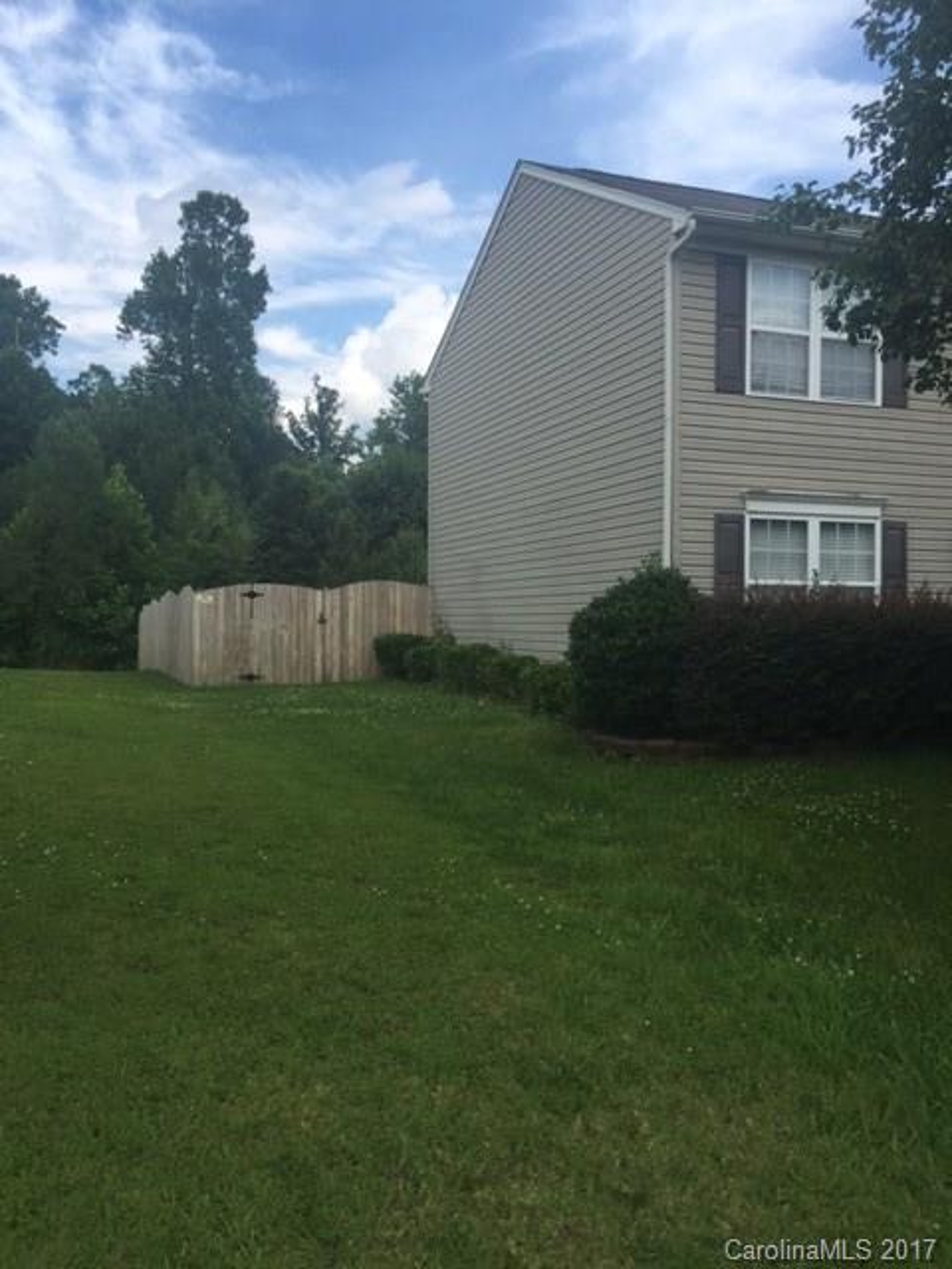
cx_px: 476
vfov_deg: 61.7
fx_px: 1063
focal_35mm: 29
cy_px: 634
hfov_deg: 48.2
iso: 32
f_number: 2.2
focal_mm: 4.15
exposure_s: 1/1163
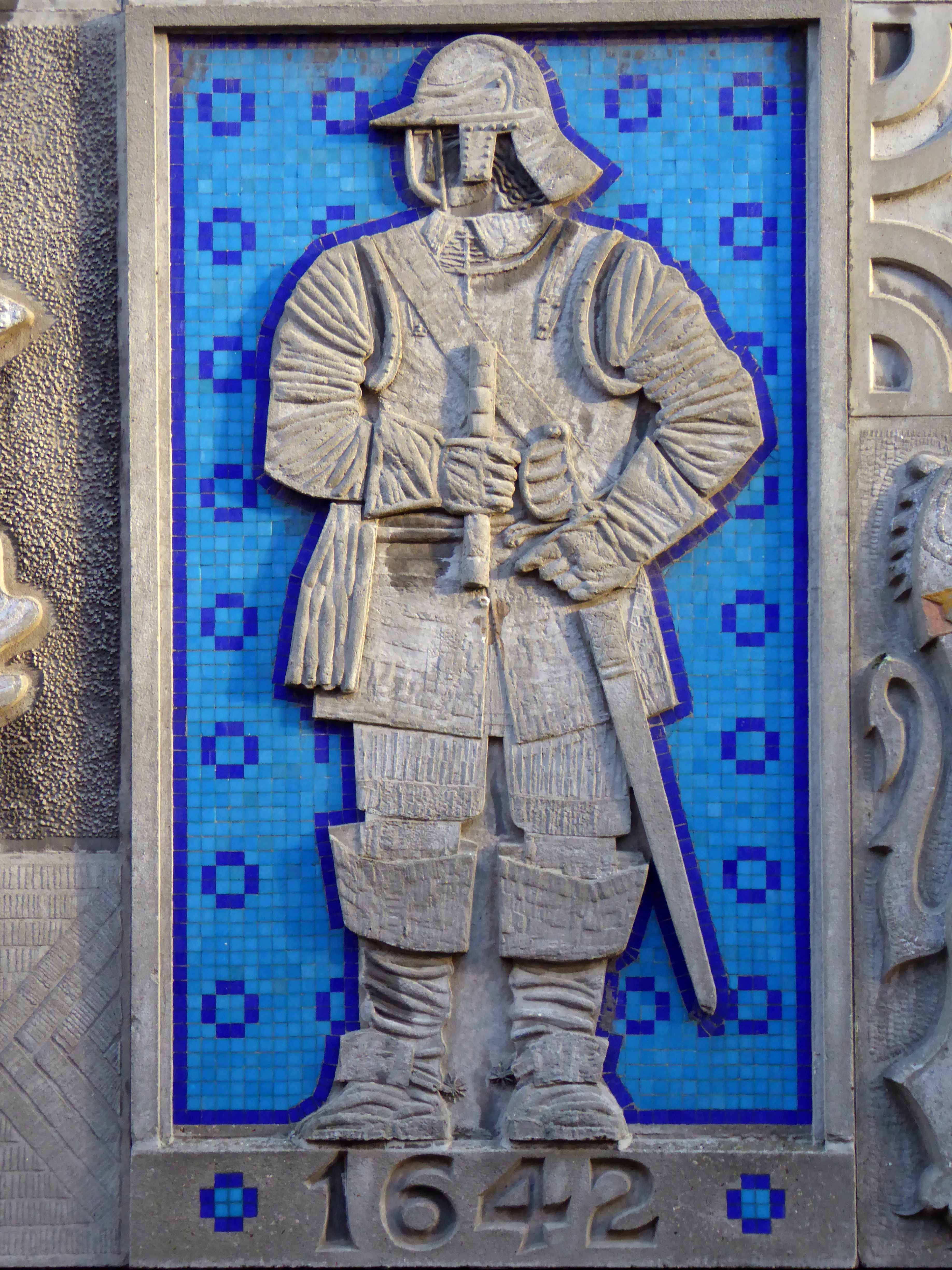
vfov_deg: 24.7
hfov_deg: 18.7
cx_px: 476
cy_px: 635
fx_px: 2897
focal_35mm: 79
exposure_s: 1/60
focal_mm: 13.2
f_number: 4.6
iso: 320
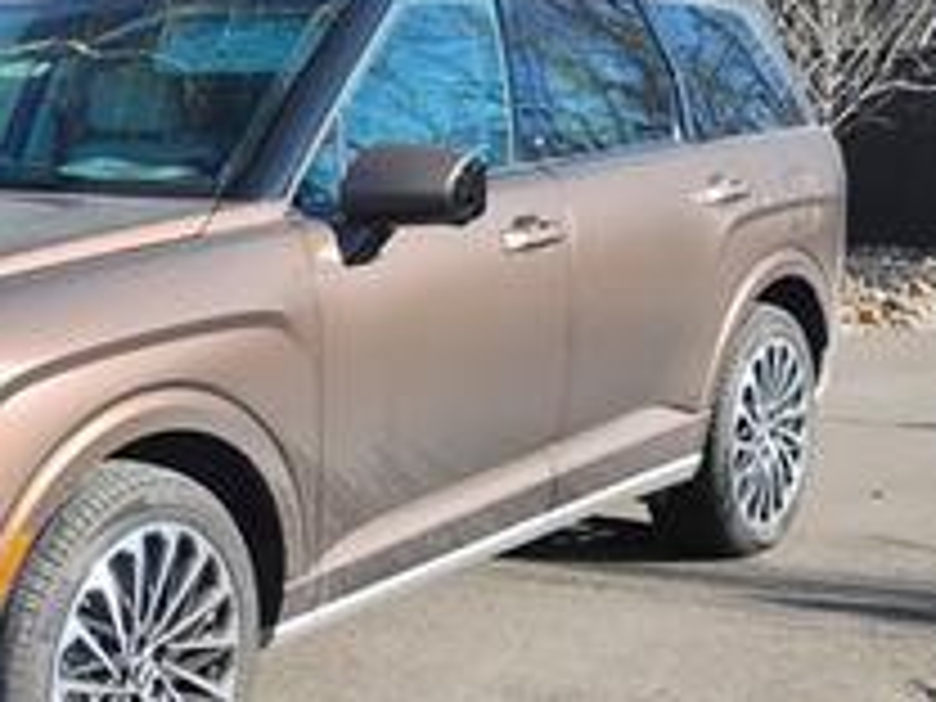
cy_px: 382
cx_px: -22
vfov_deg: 21.6
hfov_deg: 26.8
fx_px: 1839
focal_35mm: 68
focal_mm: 4.26
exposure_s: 1/333
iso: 100
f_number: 1.8
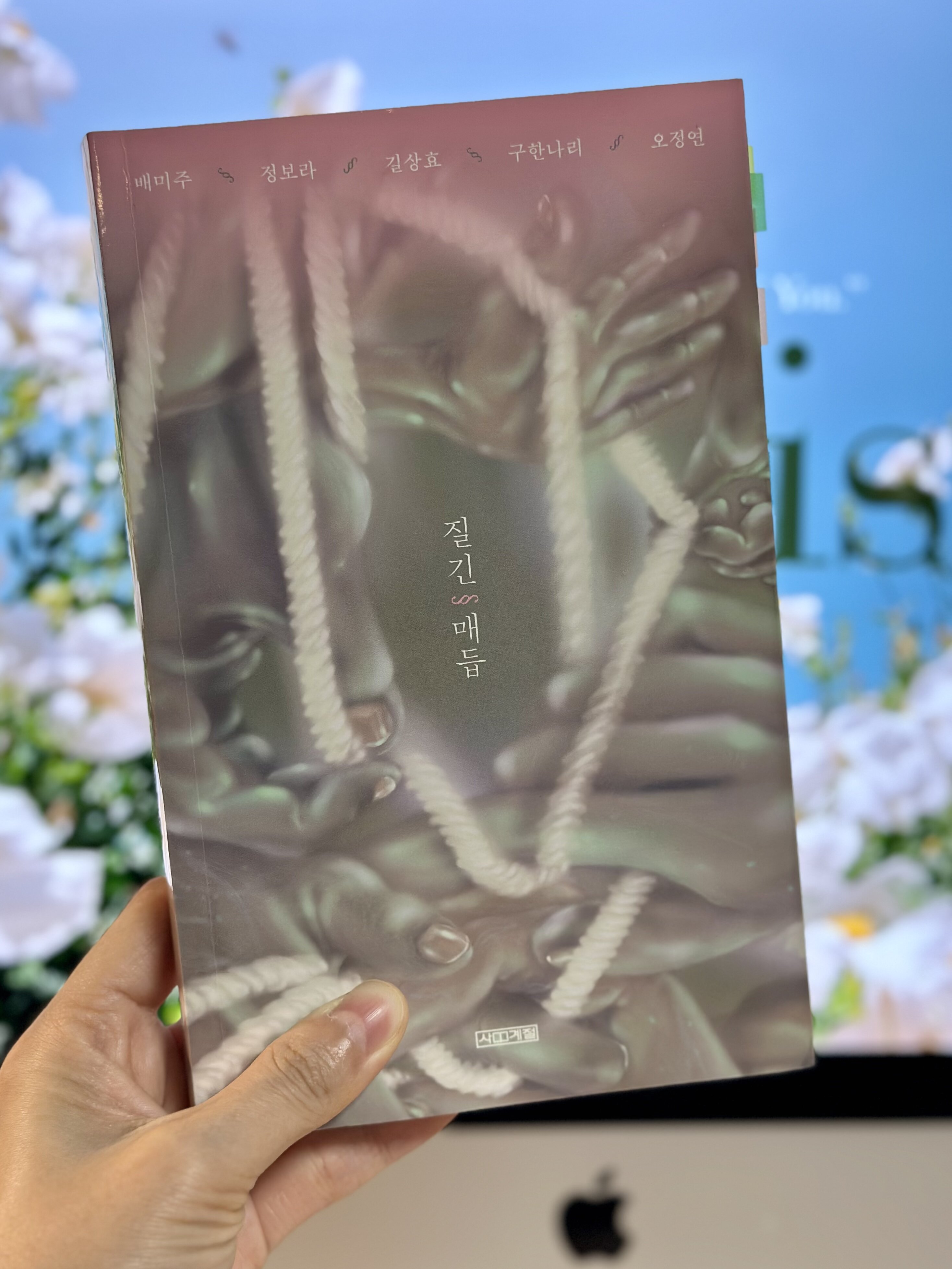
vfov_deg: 39.7
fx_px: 1760
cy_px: 634
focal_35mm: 48
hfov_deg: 30.3
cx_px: 476
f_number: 1.78
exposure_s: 1/120
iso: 160
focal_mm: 6.86
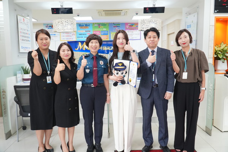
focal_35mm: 27
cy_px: 76
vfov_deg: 47.9
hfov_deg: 67.4
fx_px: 171
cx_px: 114
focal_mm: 18
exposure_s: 1/80
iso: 1600
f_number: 5.6
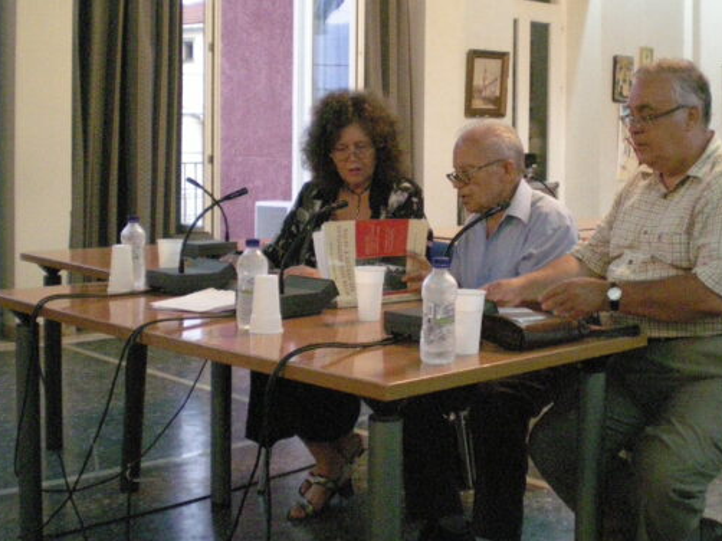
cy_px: 182
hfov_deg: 35.8
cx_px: 483
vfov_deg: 27.3
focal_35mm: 53
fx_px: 1105
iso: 1000
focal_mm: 6.3
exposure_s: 1/33.7
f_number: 3.1
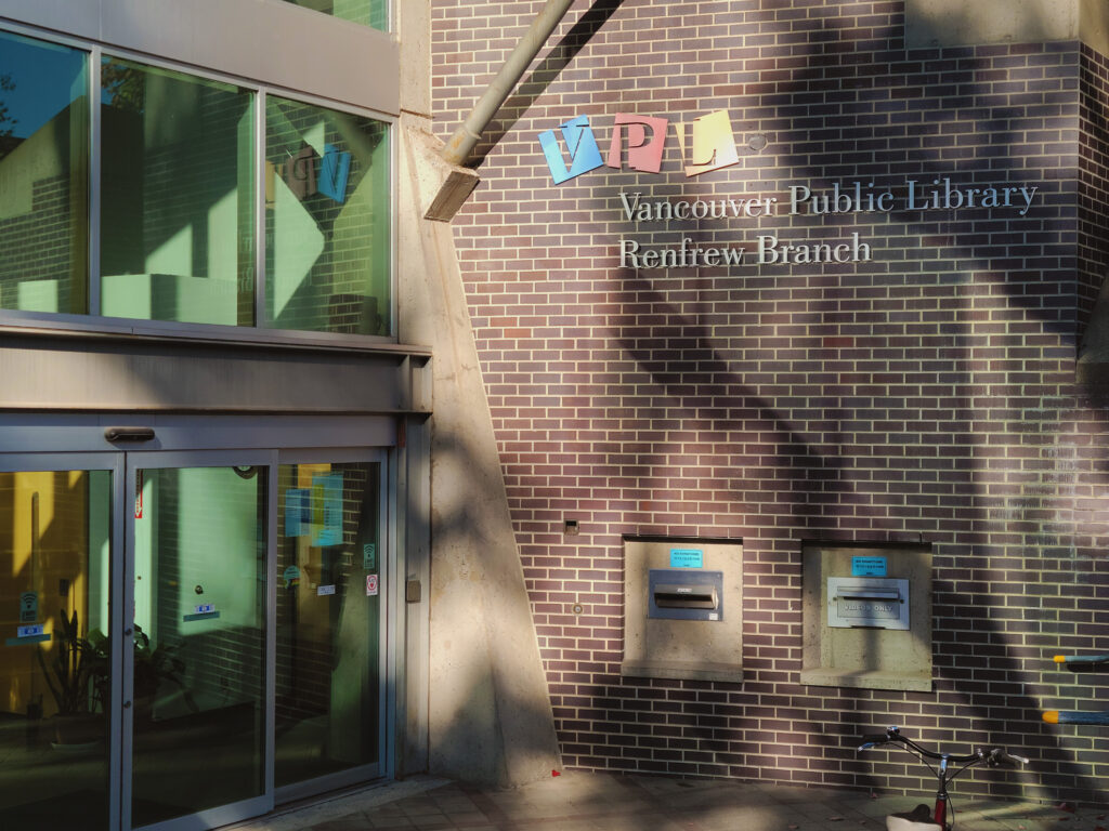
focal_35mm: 28
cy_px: 416
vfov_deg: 49.7
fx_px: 897
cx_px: 554
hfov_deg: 63.4
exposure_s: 1/531
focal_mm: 5.9
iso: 25
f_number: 2
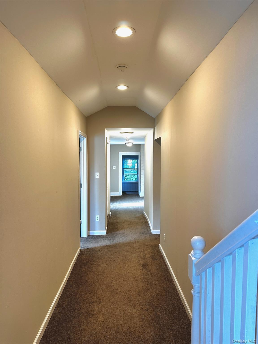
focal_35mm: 24
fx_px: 239
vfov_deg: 71.6
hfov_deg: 56.8
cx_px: 129
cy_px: 172
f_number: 1.78
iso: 160
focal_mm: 6.86
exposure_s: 1/60
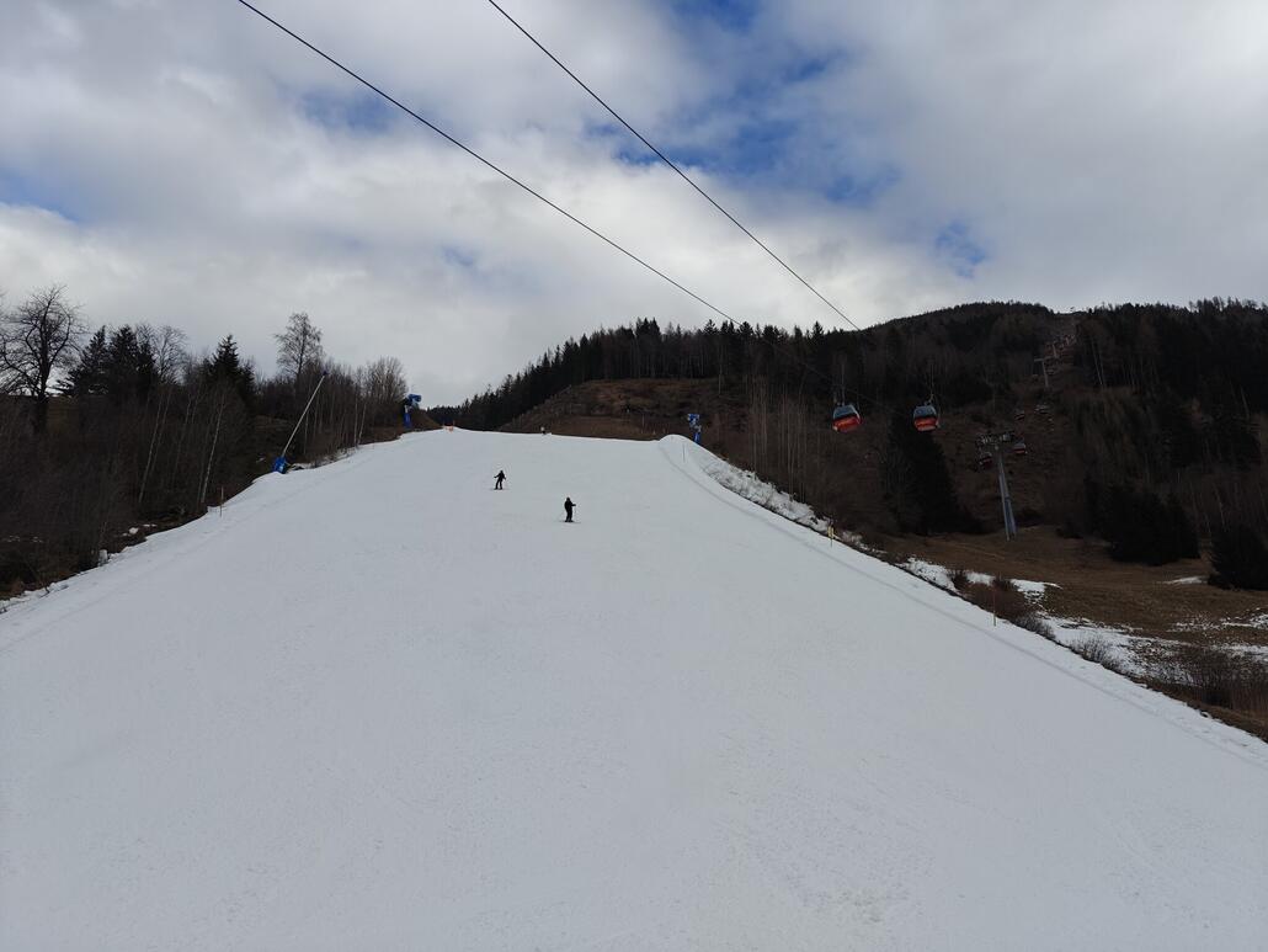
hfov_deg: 73.9
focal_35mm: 23
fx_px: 843
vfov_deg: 58.9
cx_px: 634
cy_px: 476
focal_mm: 6.06
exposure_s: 1/1947
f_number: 1.6
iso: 50
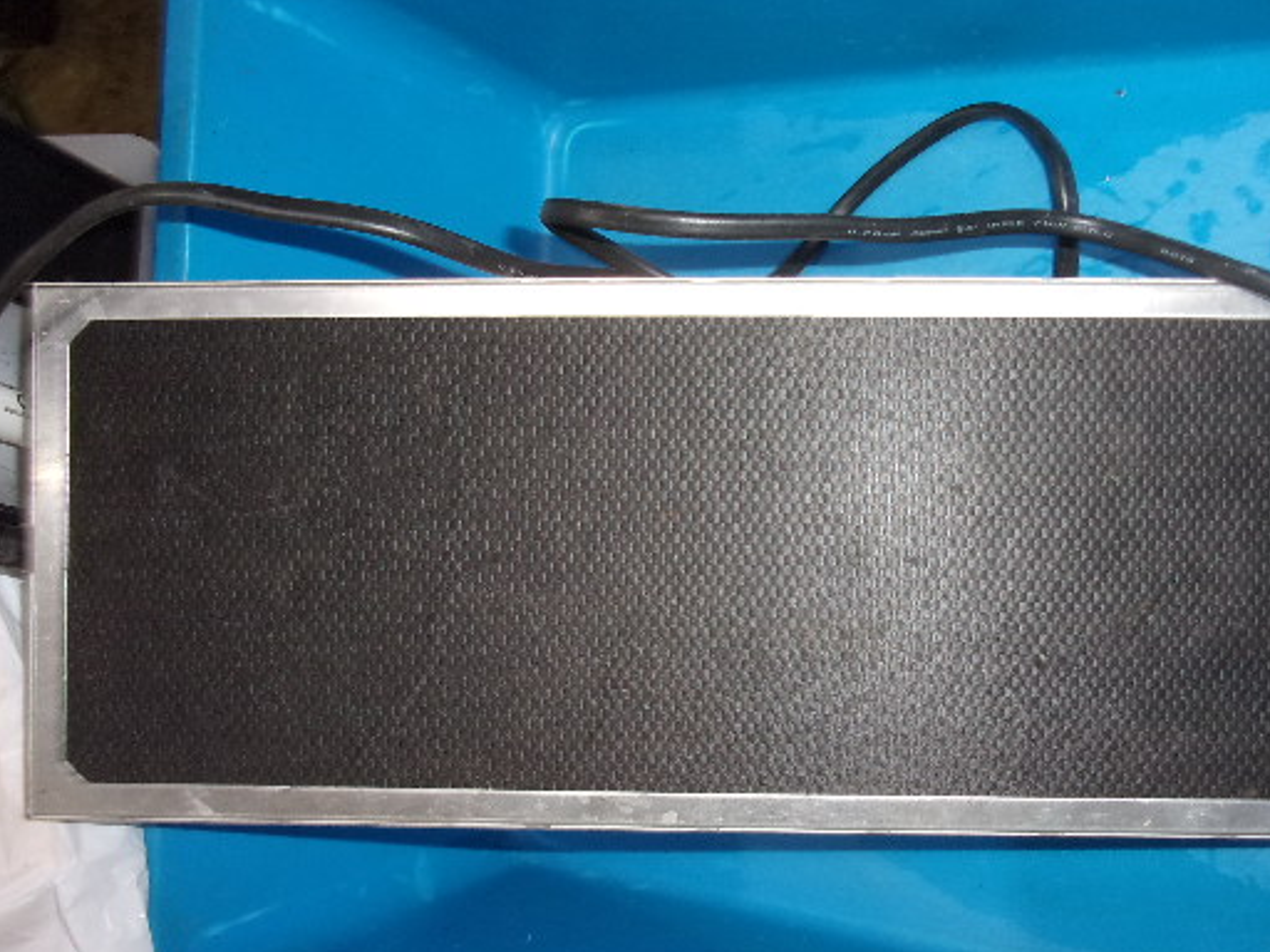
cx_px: 784
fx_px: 1284
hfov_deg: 52.1
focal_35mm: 35
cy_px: 491
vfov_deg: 40.7
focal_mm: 5.1
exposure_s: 1/34
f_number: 3.9
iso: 200
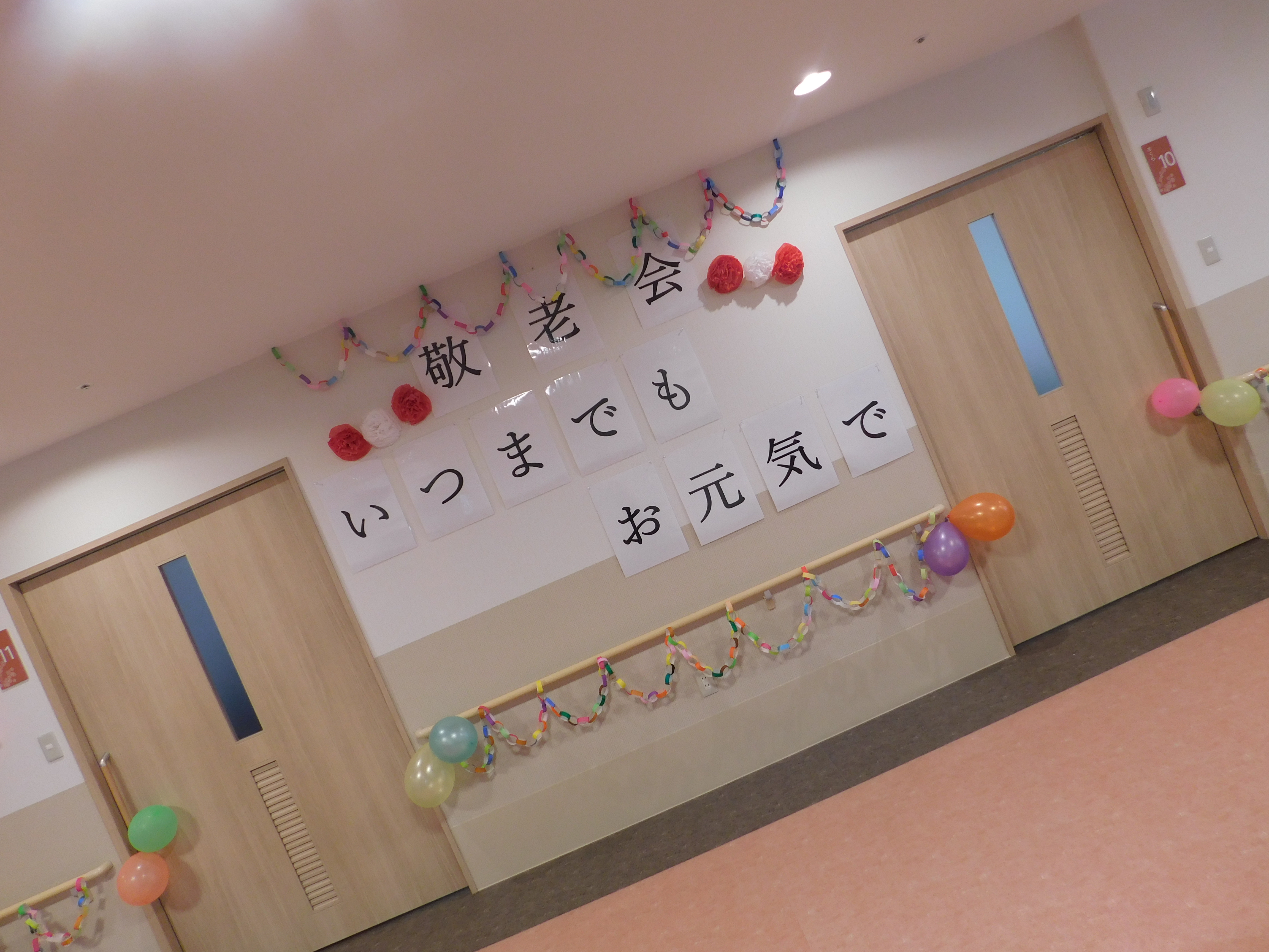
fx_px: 843
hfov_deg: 73.9
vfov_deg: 58.9
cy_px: 476
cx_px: 634
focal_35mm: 23
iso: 125
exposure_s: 1/30
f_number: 3
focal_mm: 4
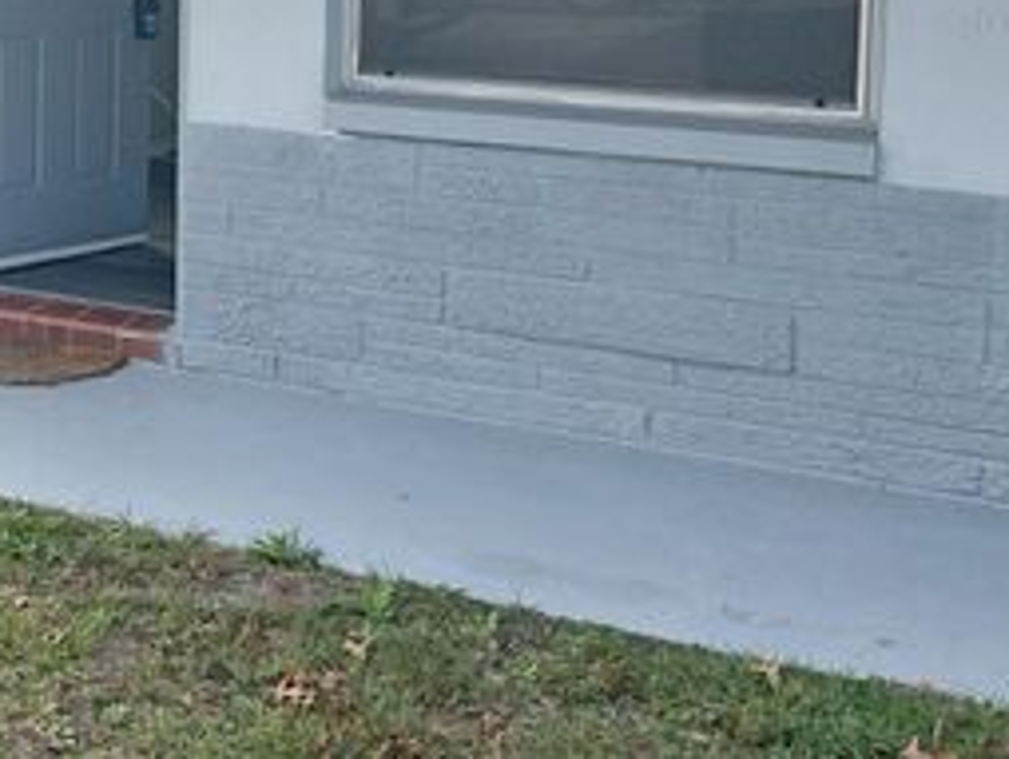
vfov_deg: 24.7
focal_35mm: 57
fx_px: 1663
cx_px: 68
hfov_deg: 31.8
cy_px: 22
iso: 16
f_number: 1.8
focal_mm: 3
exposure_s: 1/1786
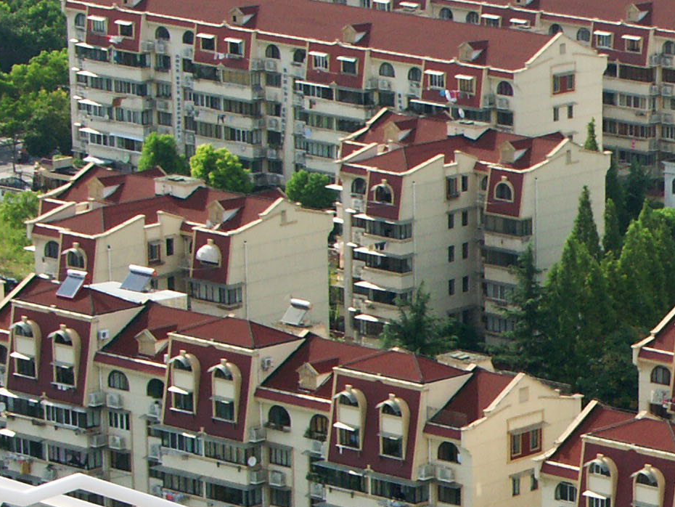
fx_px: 4311
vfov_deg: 6.7
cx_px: 967
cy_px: 691
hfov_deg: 8.8
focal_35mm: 221
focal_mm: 16.24
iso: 64
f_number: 6.3
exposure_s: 1/200
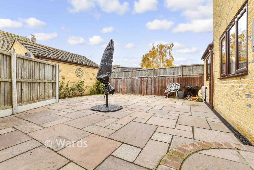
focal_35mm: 15
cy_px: 85
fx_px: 106
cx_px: 127
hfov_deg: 100.4
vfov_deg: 77.3
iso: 400
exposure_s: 1/80
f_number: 8
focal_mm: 10
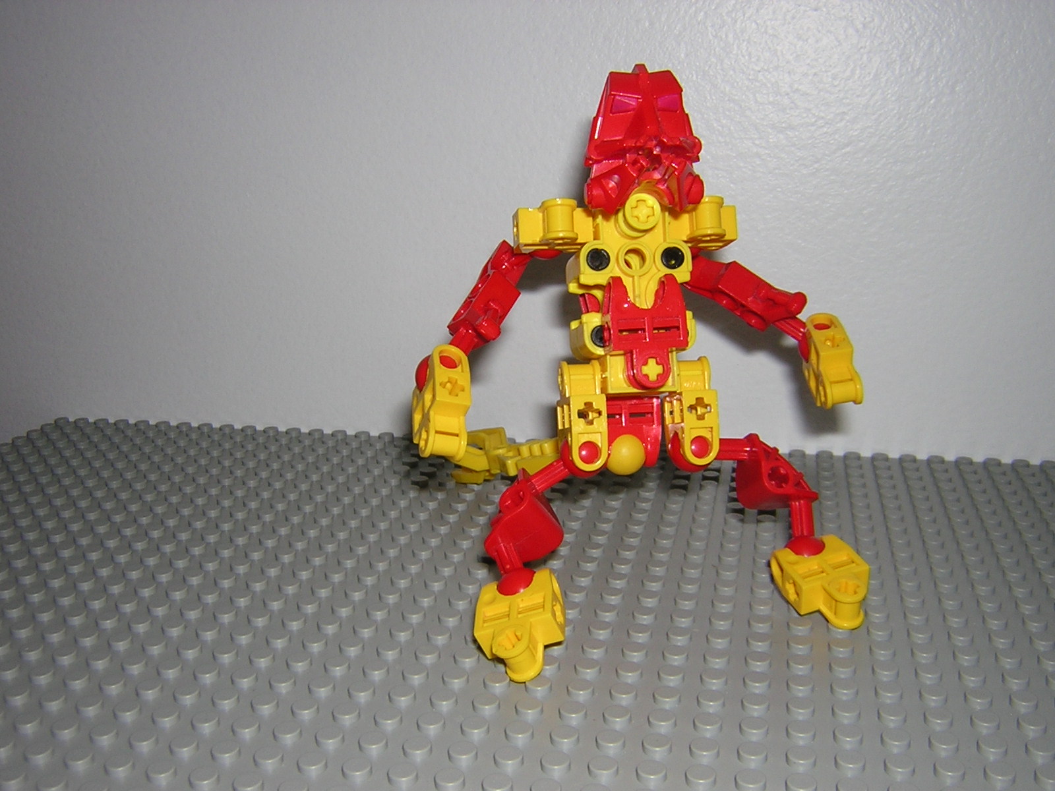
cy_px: 396
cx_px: 528
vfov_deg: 39.7
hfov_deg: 51.4
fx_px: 1097
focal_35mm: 36
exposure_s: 1/60.1
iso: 100
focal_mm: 4.7
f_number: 5.2
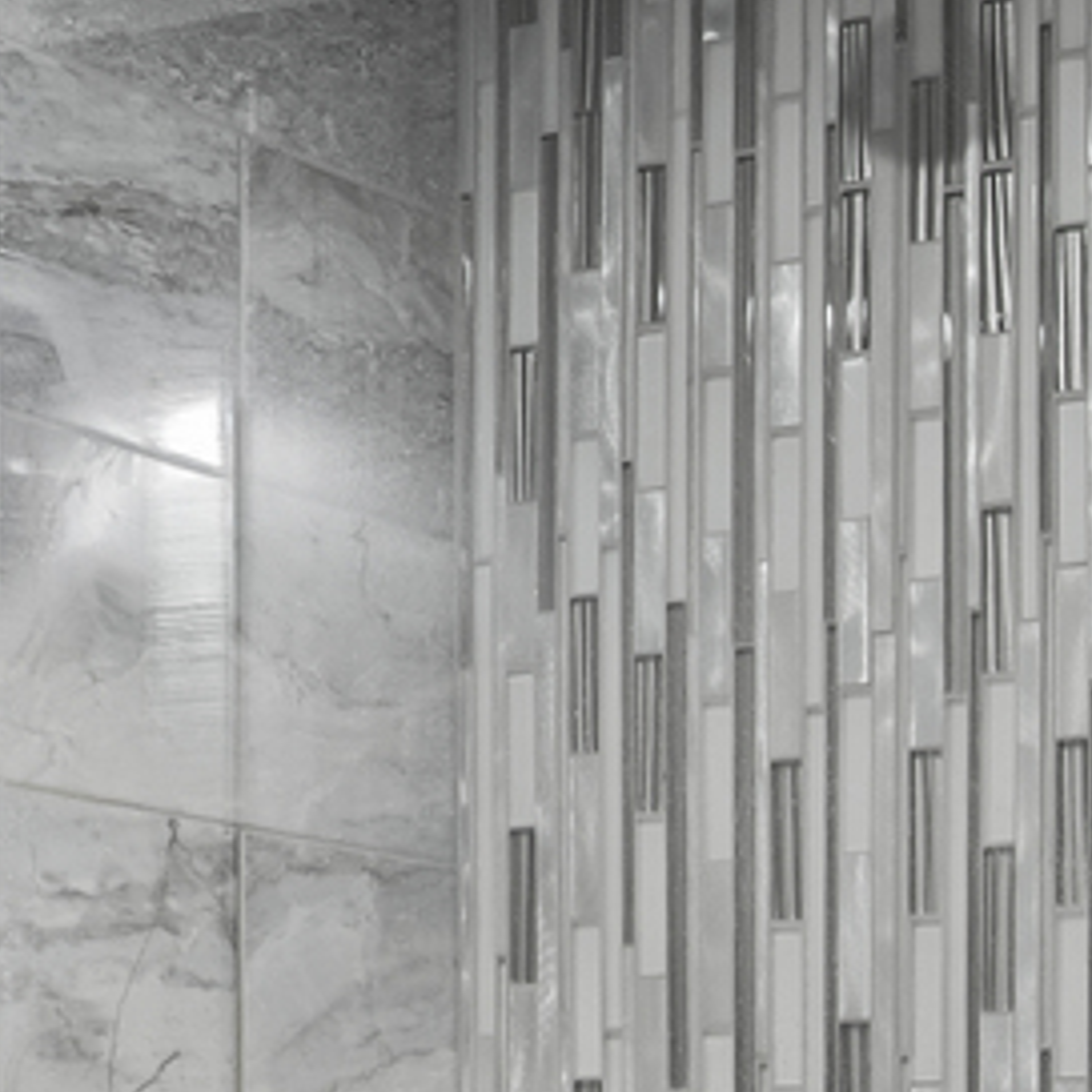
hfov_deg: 15.1
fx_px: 2891
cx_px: 2453
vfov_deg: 19.4
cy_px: 1506
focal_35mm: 81
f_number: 8
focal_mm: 16
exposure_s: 1/6
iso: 400
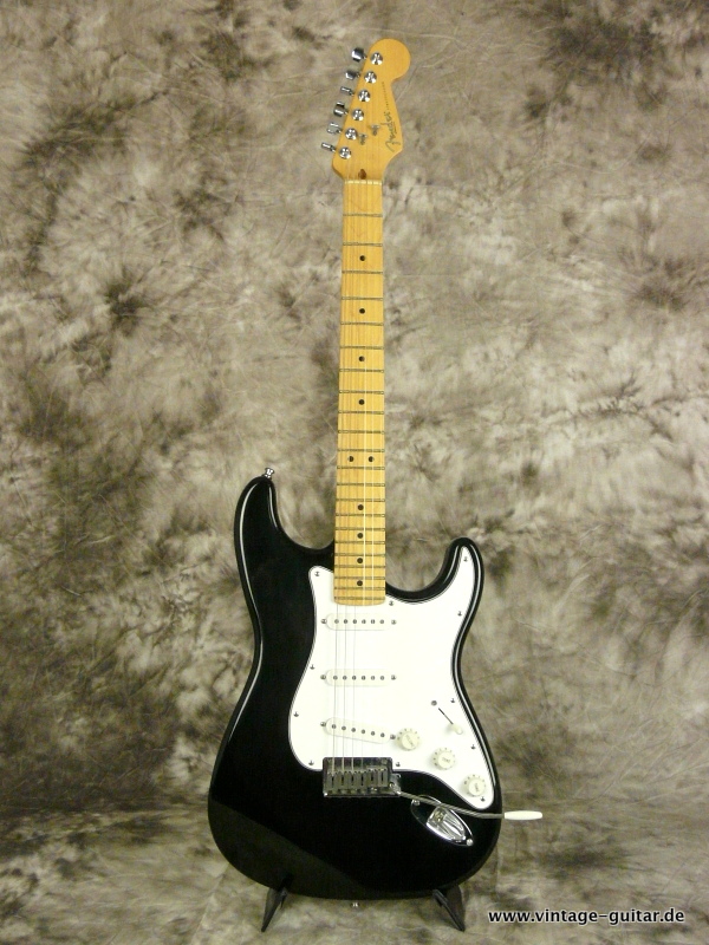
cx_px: 354
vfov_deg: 50.1
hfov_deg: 38.7
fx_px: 1010
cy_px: 472
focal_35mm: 37
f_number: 3.6
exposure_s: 1/100
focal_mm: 4.6
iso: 400
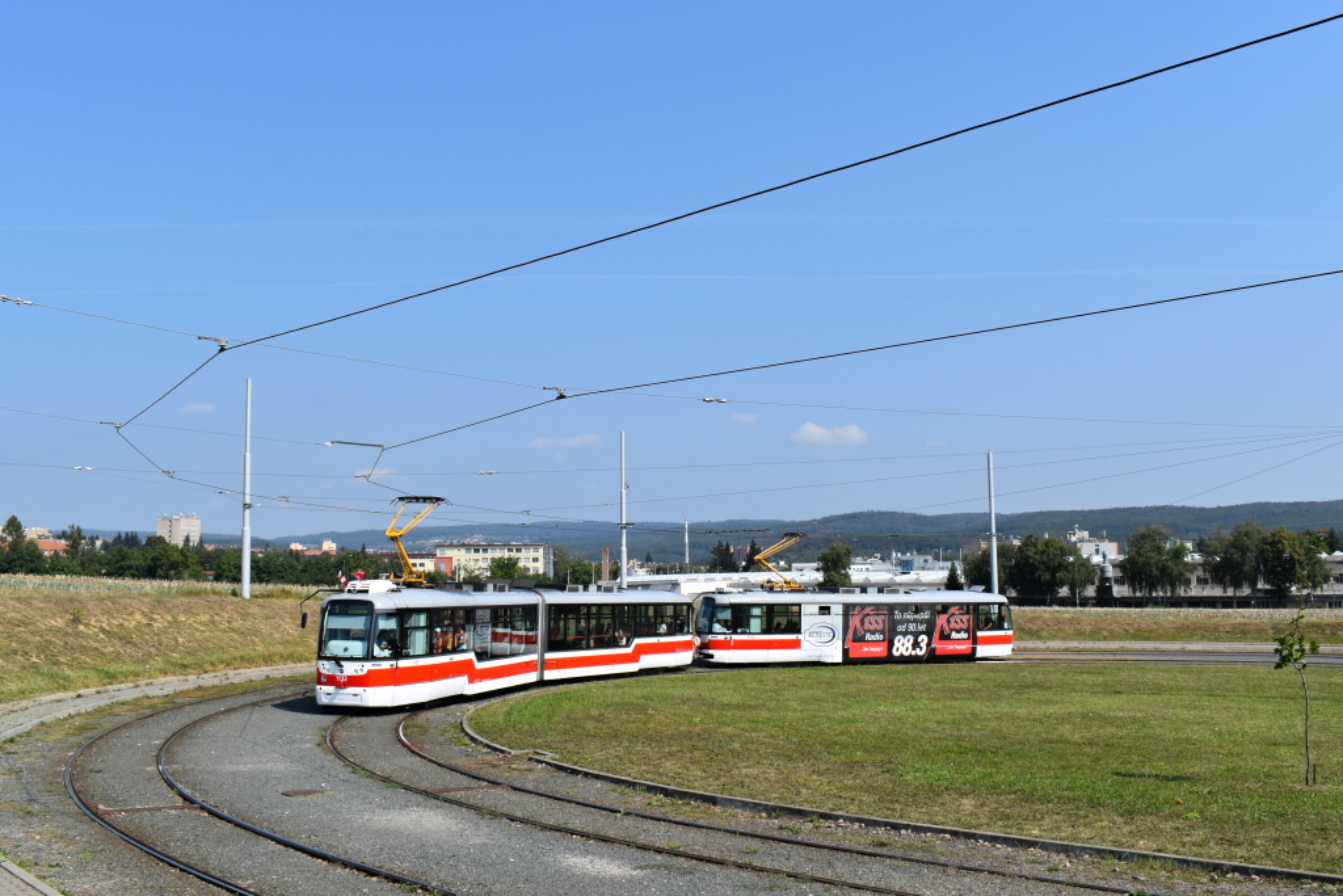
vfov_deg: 43.6
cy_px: 448
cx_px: 672
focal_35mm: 30
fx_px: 1119
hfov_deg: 61.9
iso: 200
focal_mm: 20
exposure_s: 1/500
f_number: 11
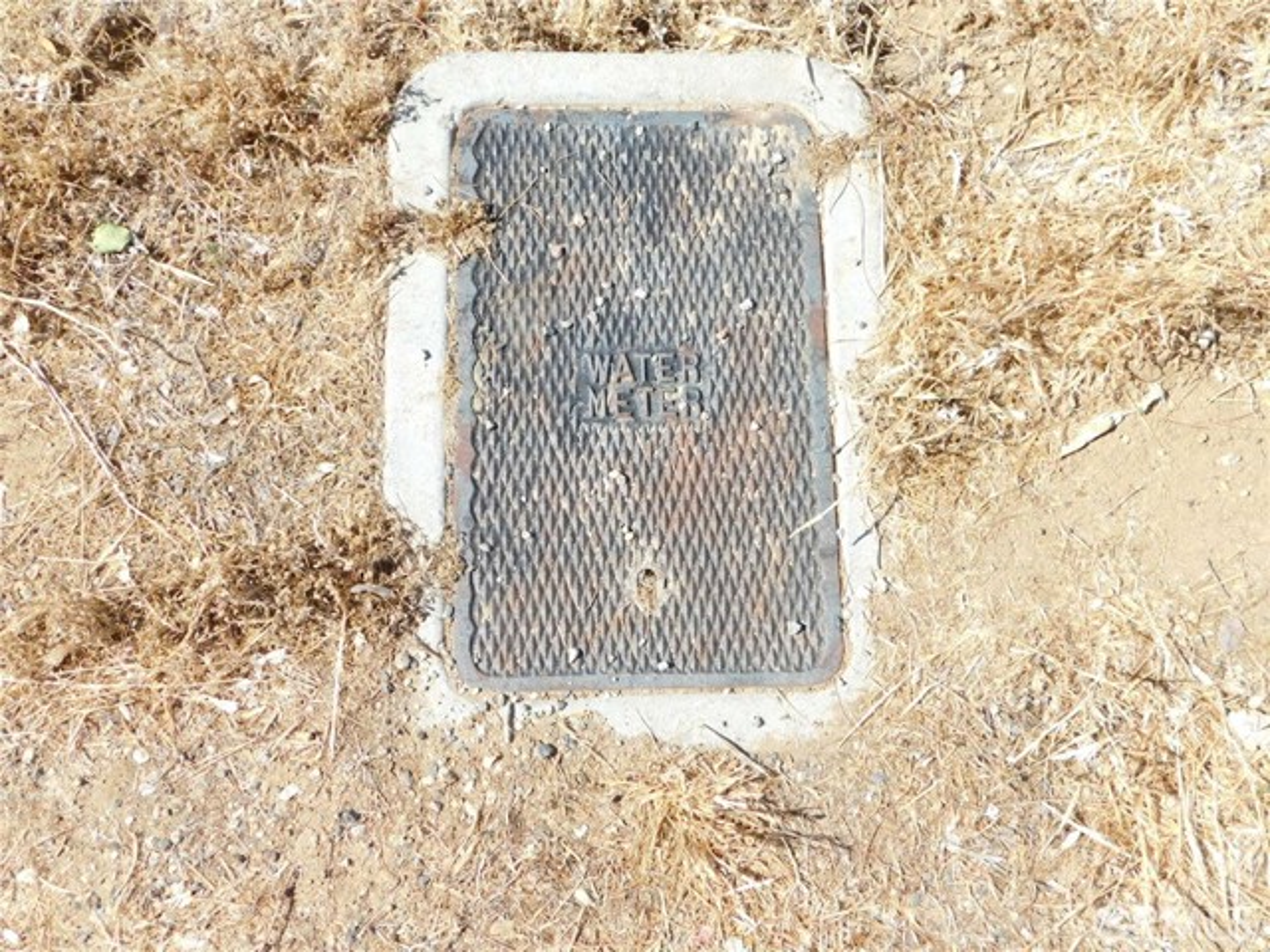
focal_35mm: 36
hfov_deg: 51.4
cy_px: 476
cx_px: 635
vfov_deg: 39.7
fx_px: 1321
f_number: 3.5
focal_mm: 6.3
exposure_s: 1/800
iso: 125
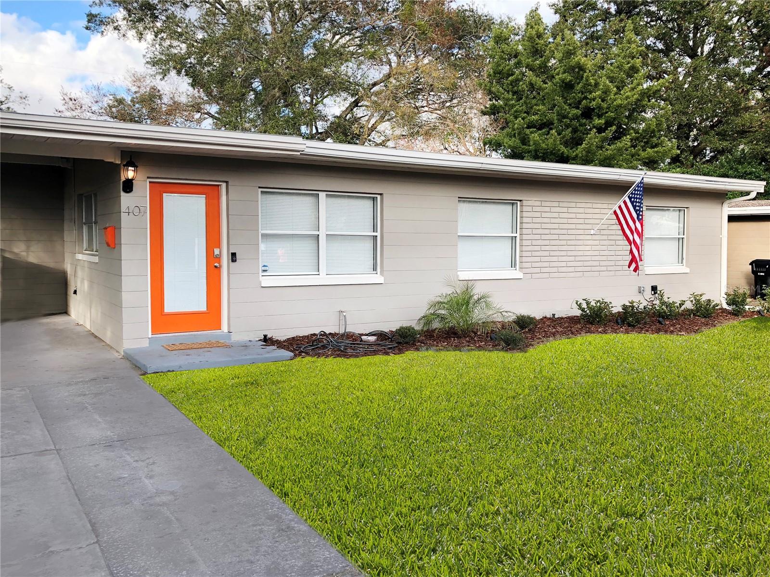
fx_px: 623
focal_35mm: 28
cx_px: 385
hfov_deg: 63.4
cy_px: 288
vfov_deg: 49.7
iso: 20
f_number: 1.8
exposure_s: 1/357
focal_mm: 4
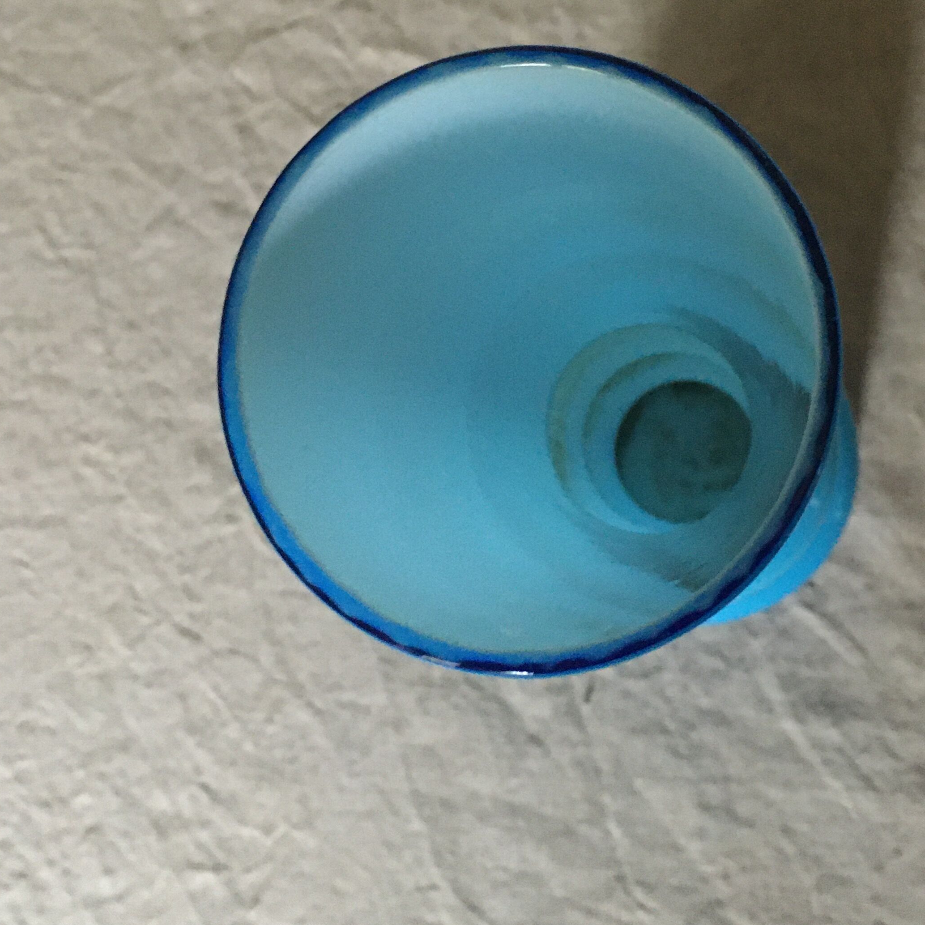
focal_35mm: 50
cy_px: 272
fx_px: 1512
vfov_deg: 33.6
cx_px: 542
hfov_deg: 33.9
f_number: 2.2
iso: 500
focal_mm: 4.15
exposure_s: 1/17
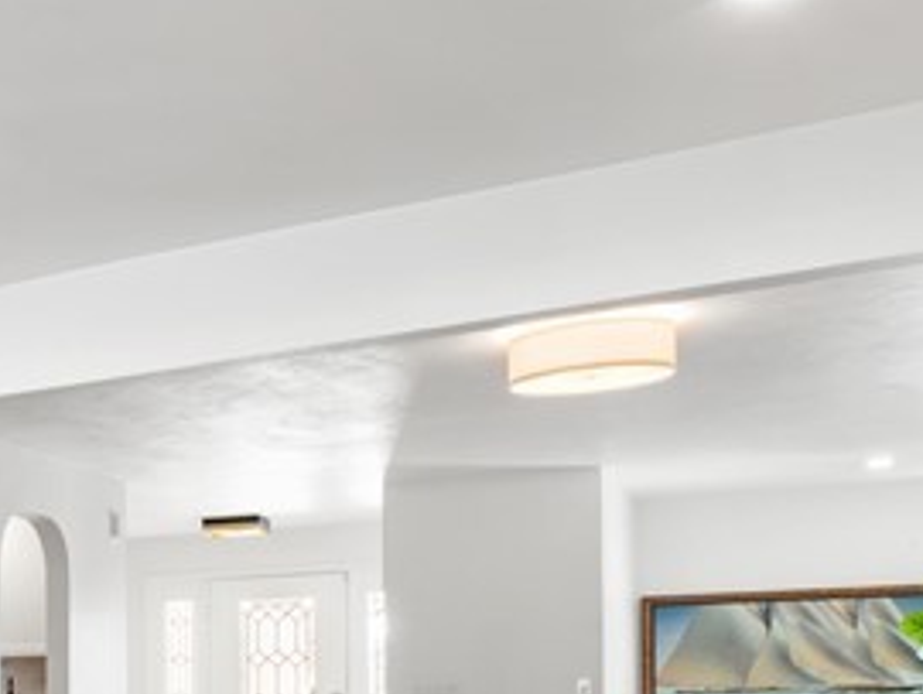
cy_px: 721
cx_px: -554
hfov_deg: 24.9
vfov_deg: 25.9
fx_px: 1414
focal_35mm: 53
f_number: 7.1
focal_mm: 7
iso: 200
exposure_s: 1/4
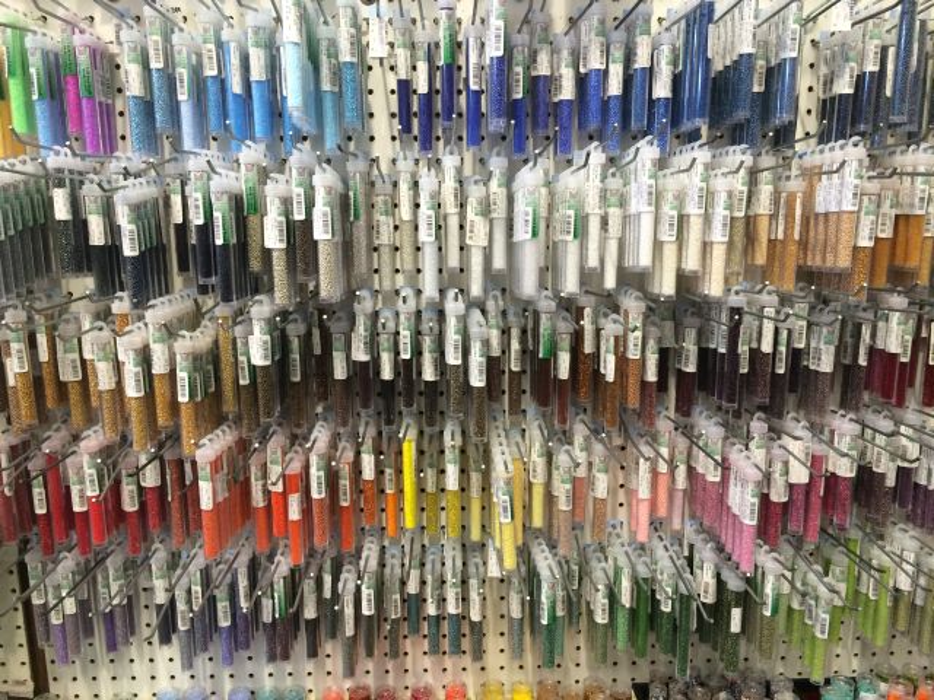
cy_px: 350
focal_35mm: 30
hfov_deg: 60.0
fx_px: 809
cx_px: 467
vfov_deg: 46.8
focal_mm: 4.12
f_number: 2.2
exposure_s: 1/30
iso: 50
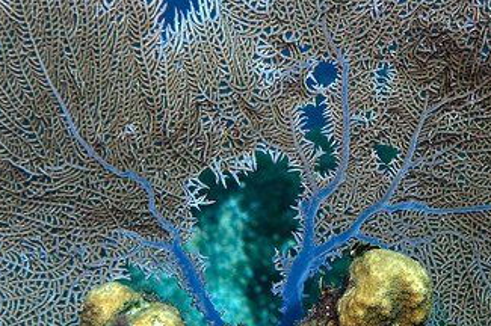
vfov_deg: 7.1
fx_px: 2643
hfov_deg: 10.6
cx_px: 406
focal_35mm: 194
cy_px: 132
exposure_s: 1/125
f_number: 11
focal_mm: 105
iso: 200
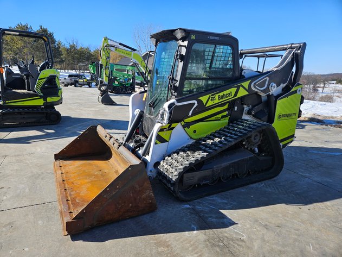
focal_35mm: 23
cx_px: 171
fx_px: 227
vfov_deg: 58.9
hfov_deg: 73.9
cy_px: 128
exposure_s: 1/1429
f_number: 1.8
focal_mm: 5.4
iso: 25
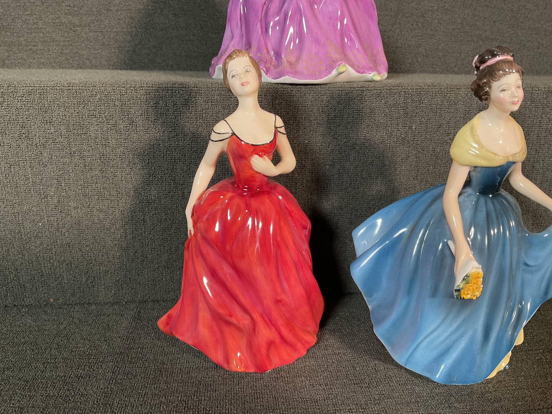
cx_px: 276
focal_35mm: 29
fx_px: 462
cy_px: 207
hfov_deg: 61.7
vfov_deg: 48.2
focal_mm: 3
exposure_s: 1/60
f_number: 1.8
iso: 64
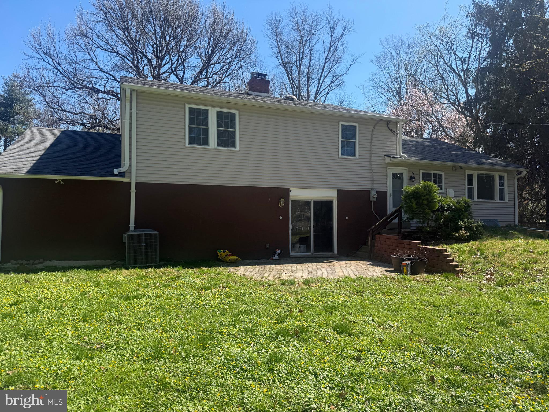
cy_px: 206
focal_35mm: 24
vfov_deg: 56.8
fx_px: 381
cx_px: 274
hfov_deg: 71.6
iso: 80
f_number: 1.78
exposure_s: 1/2445
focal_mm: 6.76
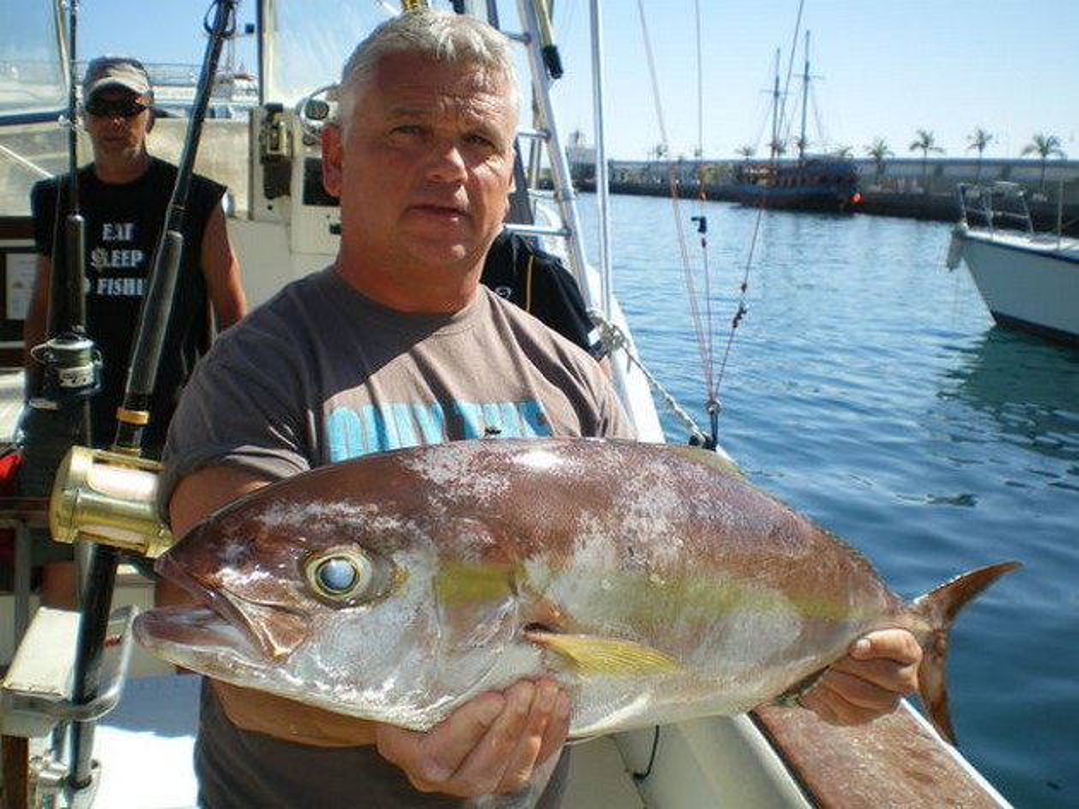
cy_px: 404
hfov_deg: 51.4
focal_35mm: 36
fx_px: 1122
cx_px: 540
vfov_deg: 39.6
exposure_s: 1/320
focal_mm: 6.3
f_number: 4.6
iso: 50
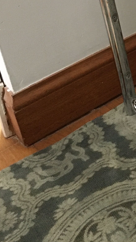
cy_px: -31
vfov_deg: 24.3
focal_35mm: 81
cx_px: 219
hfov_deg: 13.8
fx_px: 519
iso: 250
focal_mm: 4.15
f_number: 2.2
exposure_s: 1/17
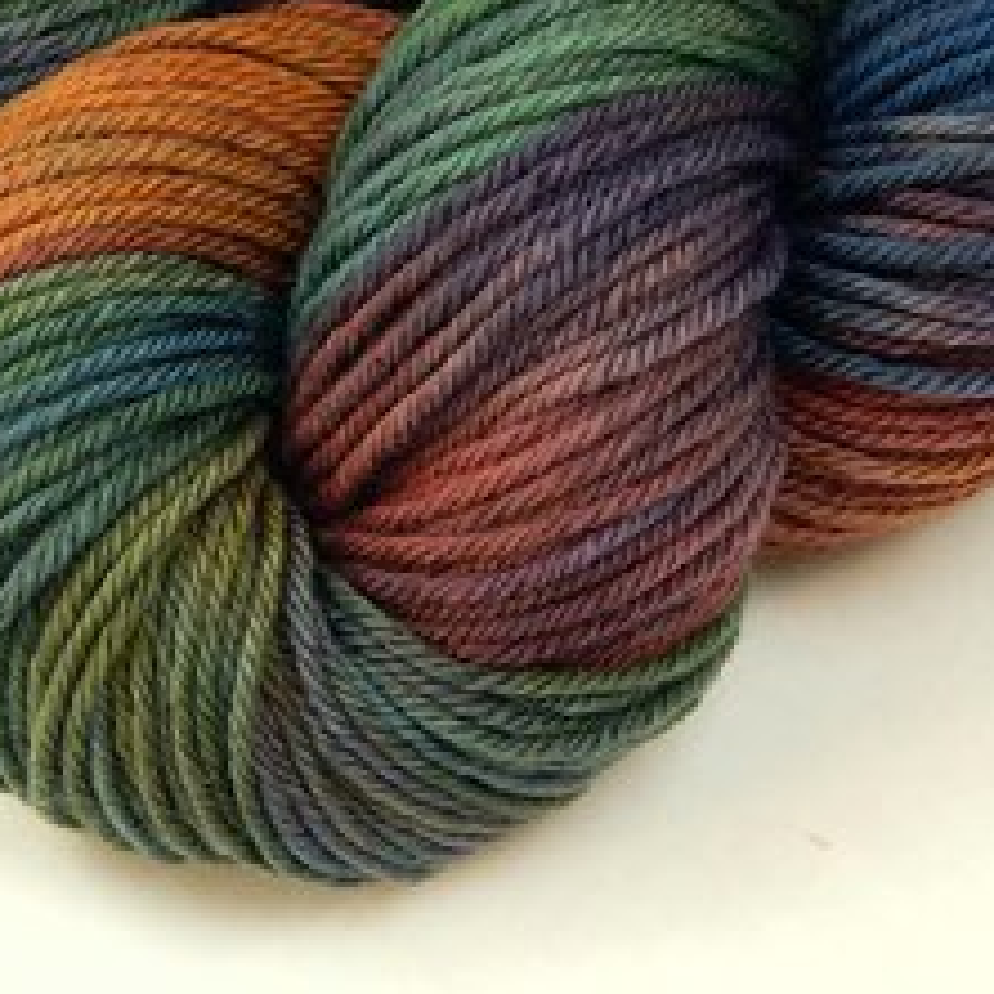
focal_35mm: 106
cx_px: 304
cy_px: 410
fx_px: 3444
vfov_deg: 16.4
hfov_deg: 16.4
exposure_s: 1/20
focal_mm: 13.5
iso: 125
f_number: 4.2
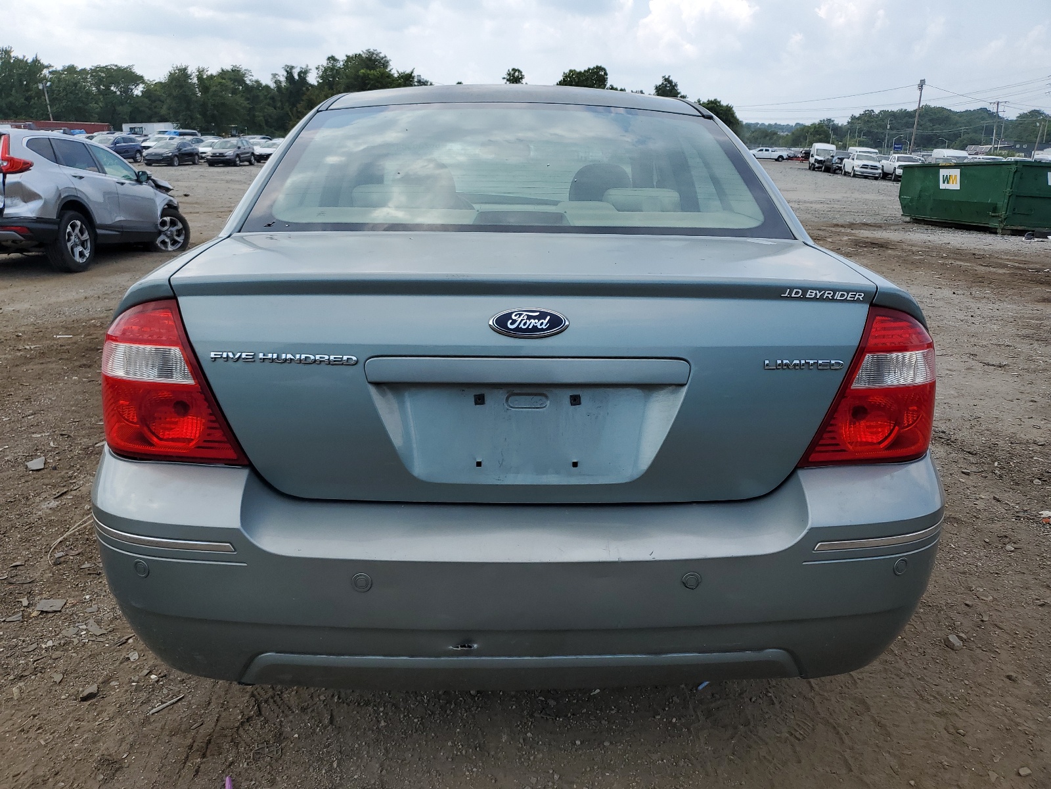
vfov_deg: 53.1
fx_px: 789
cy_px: 394
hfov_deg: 67.3
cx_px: 526
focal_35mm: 26
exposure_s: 1/2500
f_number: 1.5
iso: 50
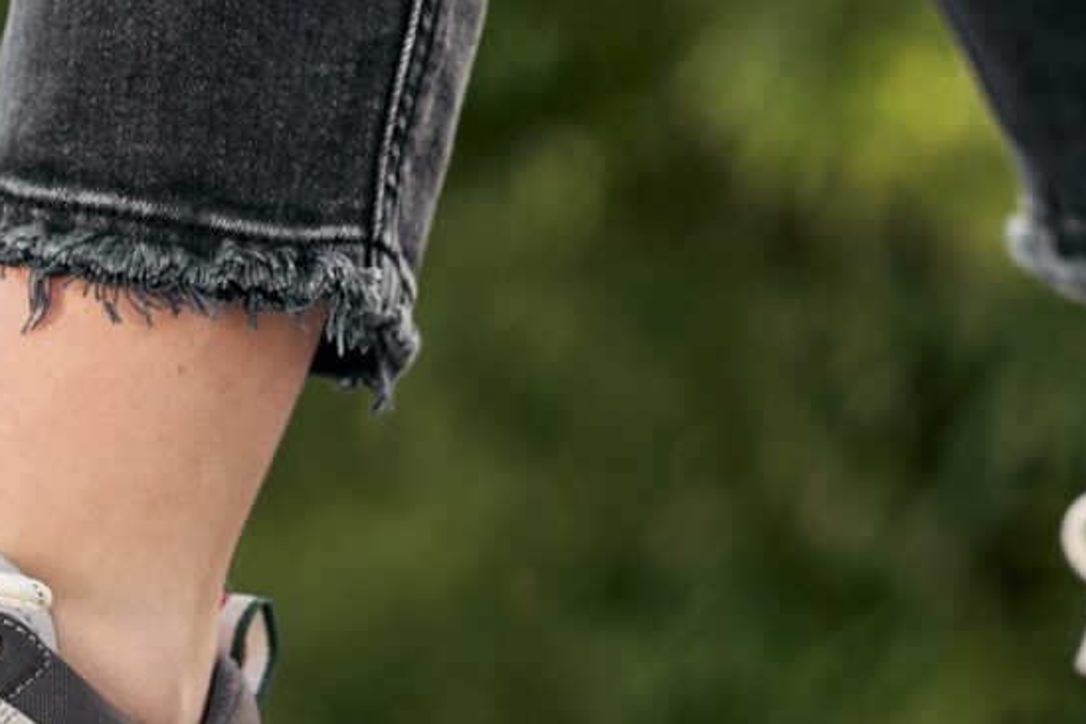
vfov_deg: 3.5
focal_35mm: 396
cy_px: 769
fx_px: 11945
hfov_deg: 5.2
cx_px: 653
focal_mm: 85
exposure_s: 1/800
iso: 100
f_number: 2.8
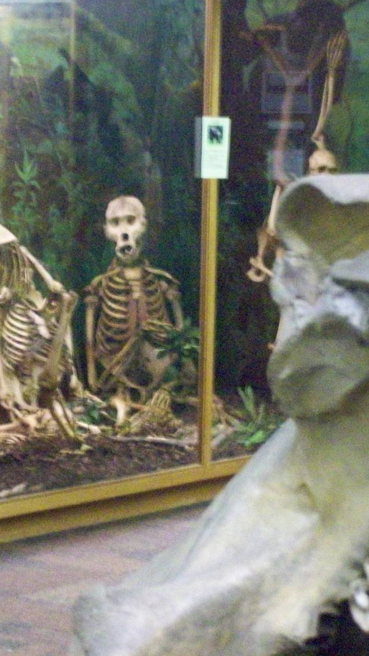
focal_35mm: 133
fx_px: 2314
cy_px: 333
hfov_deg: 9.1
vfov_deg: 16.1
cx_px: 85
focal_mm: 14.3
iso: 800
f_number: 4.3
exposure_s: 1/8
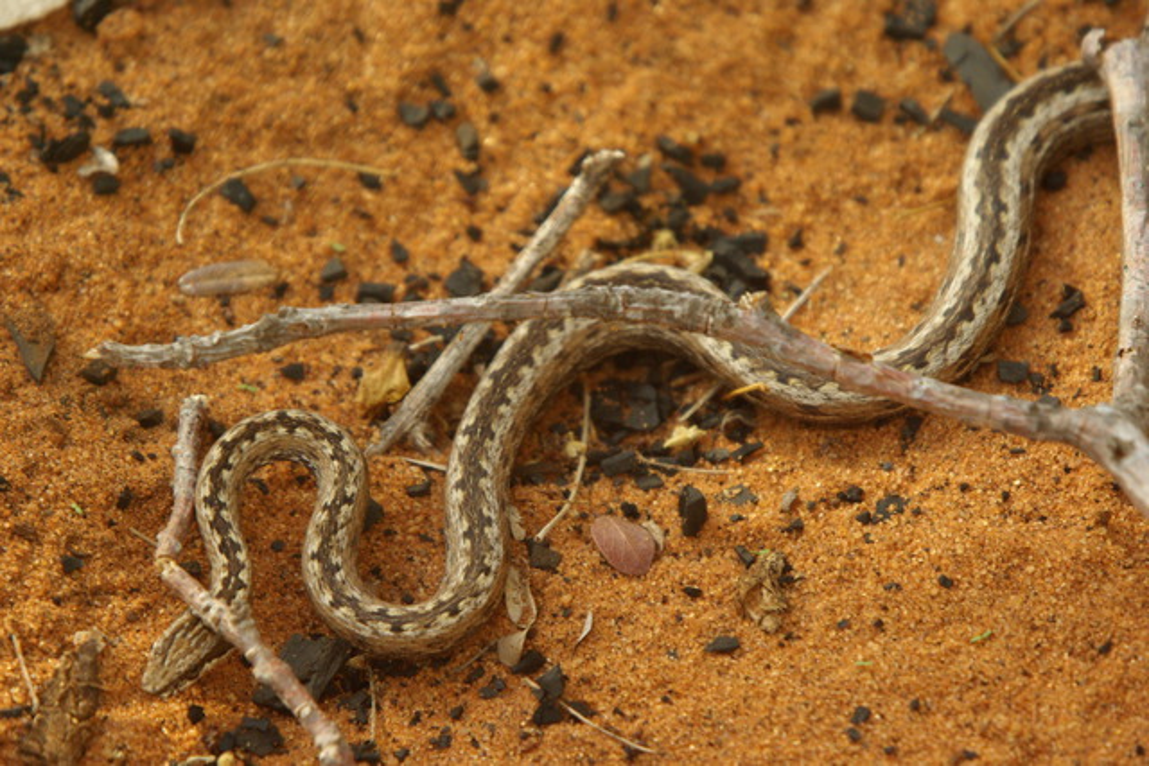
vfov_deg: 3.0
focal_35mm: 465
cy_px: 383
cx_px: 574
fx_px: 14844
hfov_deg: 4.4
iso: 200
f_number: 6.7
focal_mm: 310
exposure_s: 1/180
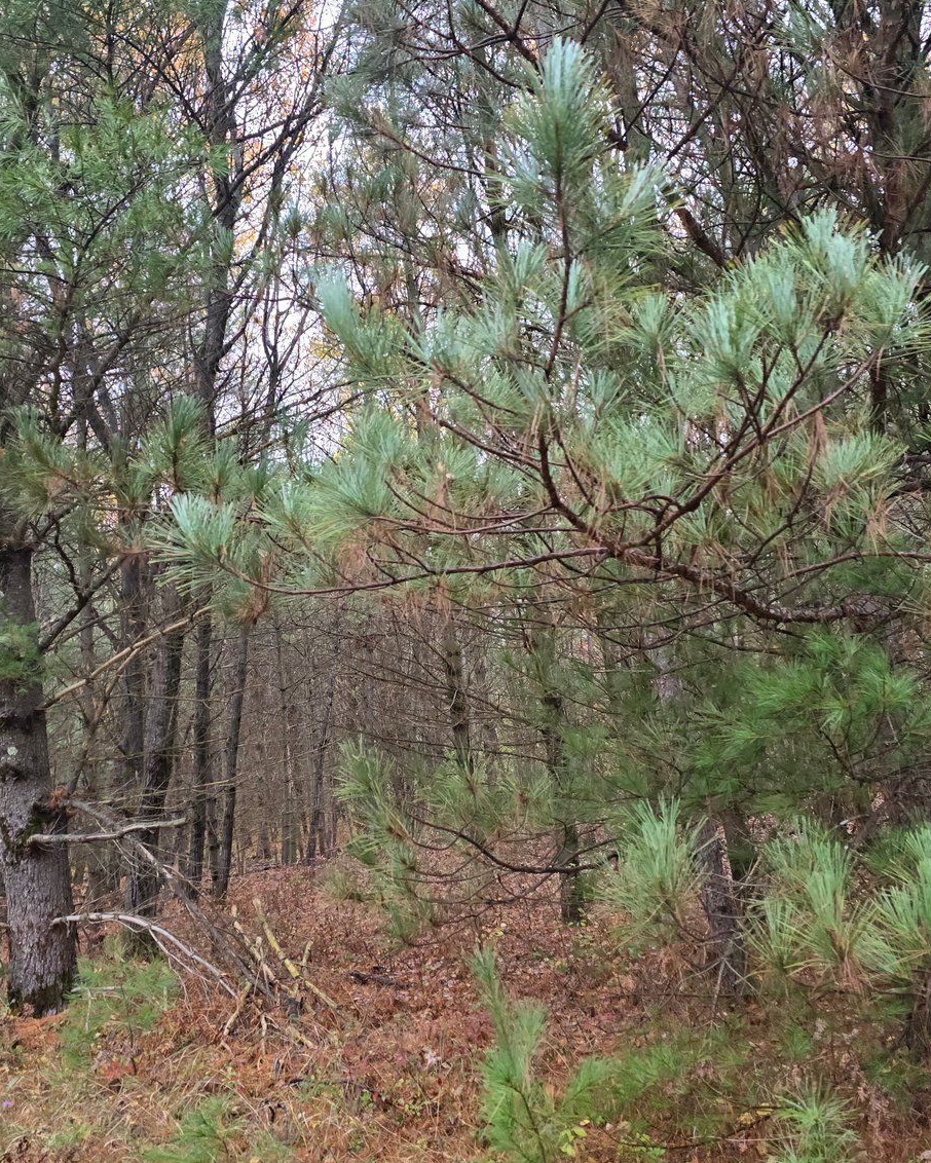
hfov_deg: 48.4
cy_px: 582
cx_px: 412
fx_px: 1033
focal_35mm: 30
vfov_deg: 58.8
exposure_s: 1/180
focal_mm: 6.3
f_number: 1.7
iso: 100
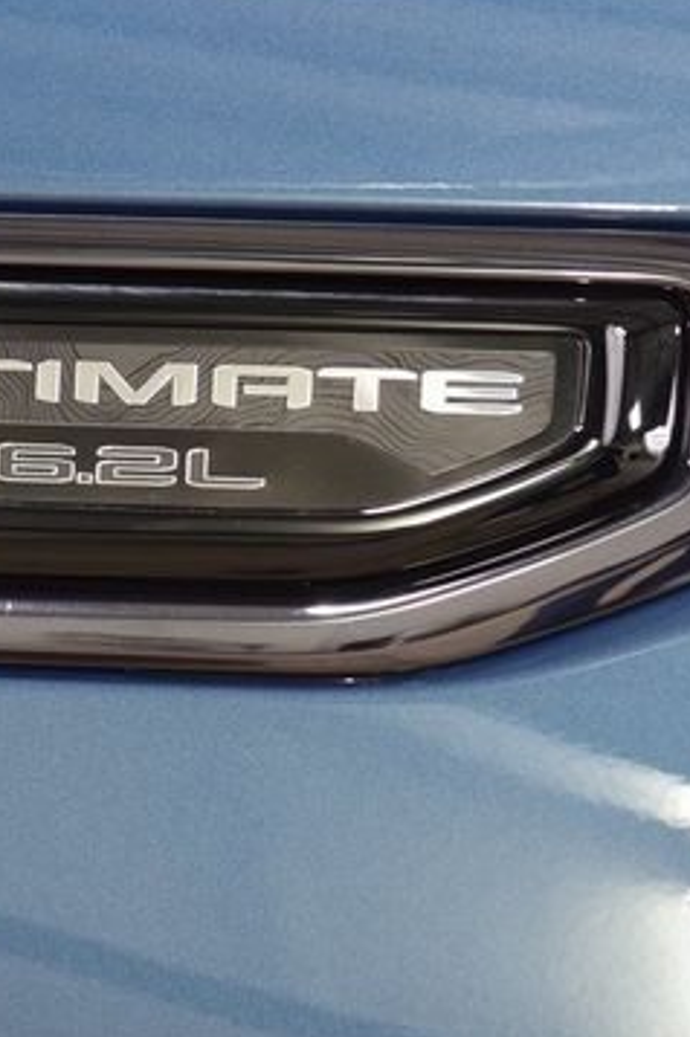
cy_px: 439
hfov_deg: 7.3
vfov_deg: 10.9
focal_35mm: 188
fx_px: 5415
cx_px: 101
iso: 1600
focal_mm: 70
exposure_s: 1/30
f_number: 5
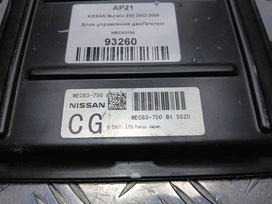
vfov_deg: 53.1
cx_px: 136
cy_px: 102
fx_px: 204
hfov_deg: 67.3
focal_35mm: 26
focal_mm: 3.98
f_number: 1.8
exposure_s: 1/102
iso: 20
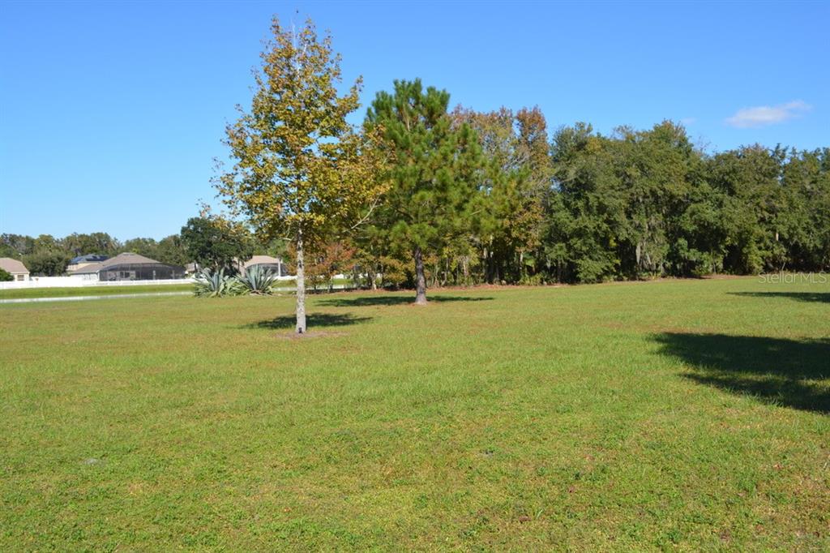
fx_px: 691
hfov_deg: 61.9
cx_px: 415
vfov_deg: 43.6
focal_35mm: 30
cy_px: 276
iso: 140
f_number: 8
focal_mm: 20
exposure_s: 1/250
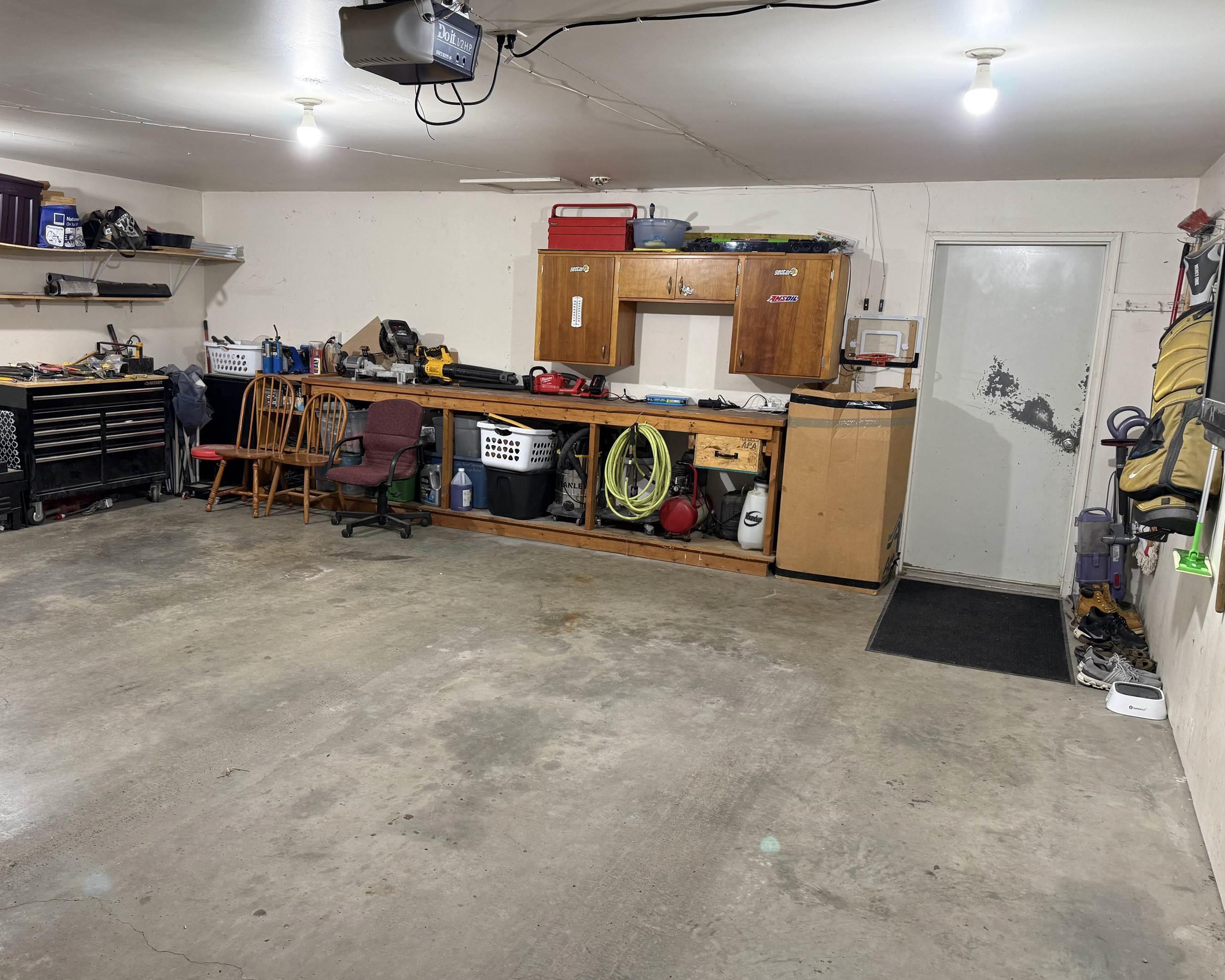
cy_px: 484
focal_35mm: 27
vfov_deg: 53.2
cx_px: 541
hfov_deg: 63.9
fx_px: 979
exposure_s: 1/60
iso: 200
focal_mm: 6.76
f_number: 1.78
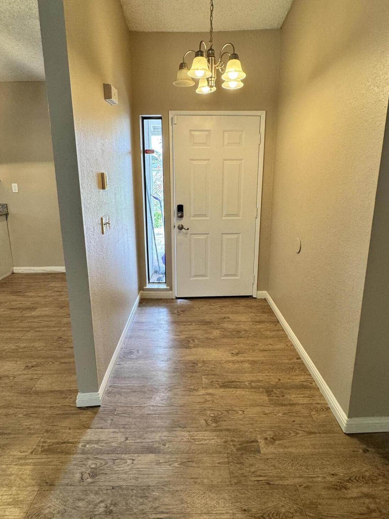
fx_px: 285
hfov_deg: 68.7
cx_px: 193
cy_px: 234
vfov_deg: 84.4
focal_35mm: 19
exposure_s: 1/120
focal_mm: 2.22
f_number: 2.2
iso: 125
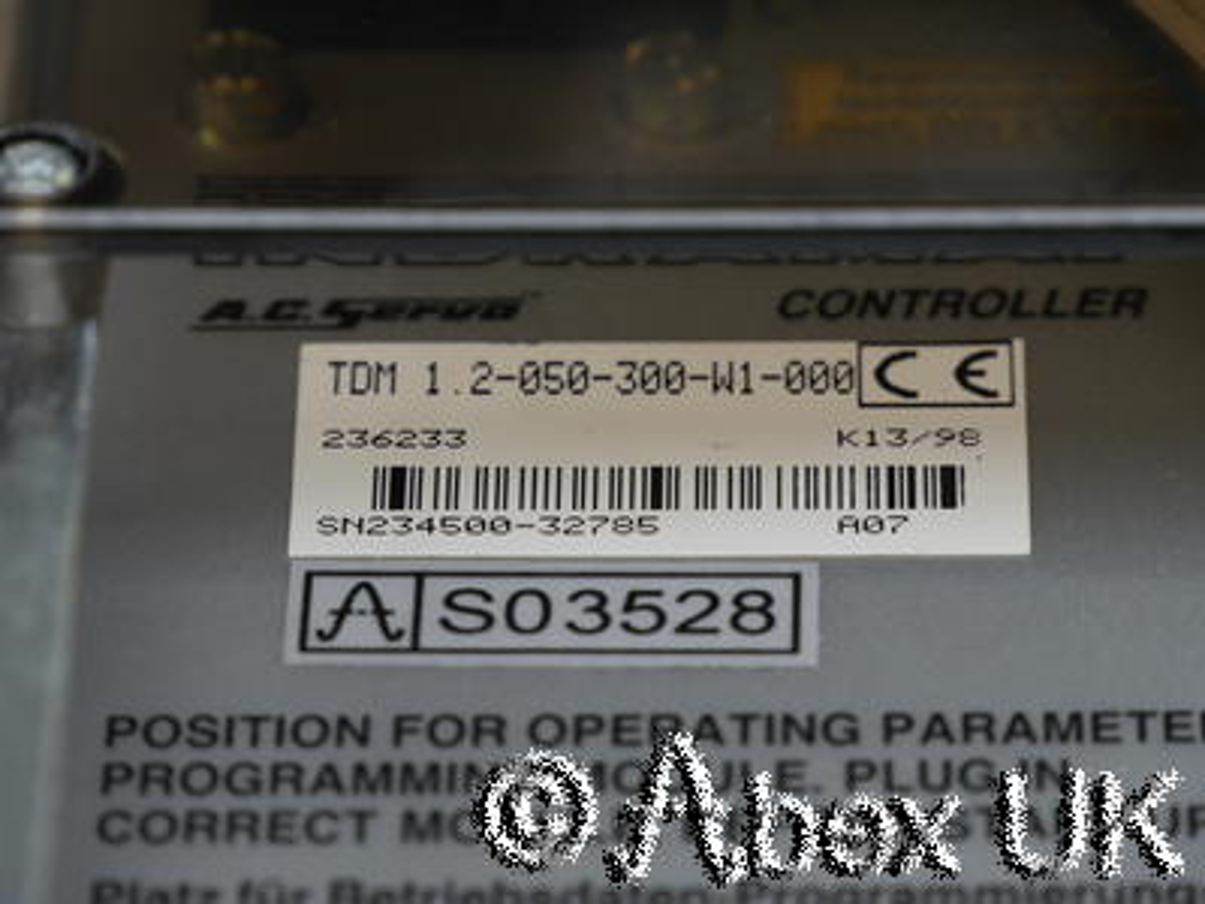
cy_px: 452
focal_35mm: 280
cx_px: 602
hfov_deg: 7.1
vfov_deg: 5.3
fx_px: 9747
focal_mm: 140
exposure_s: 1/40
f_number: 7.1
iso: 400
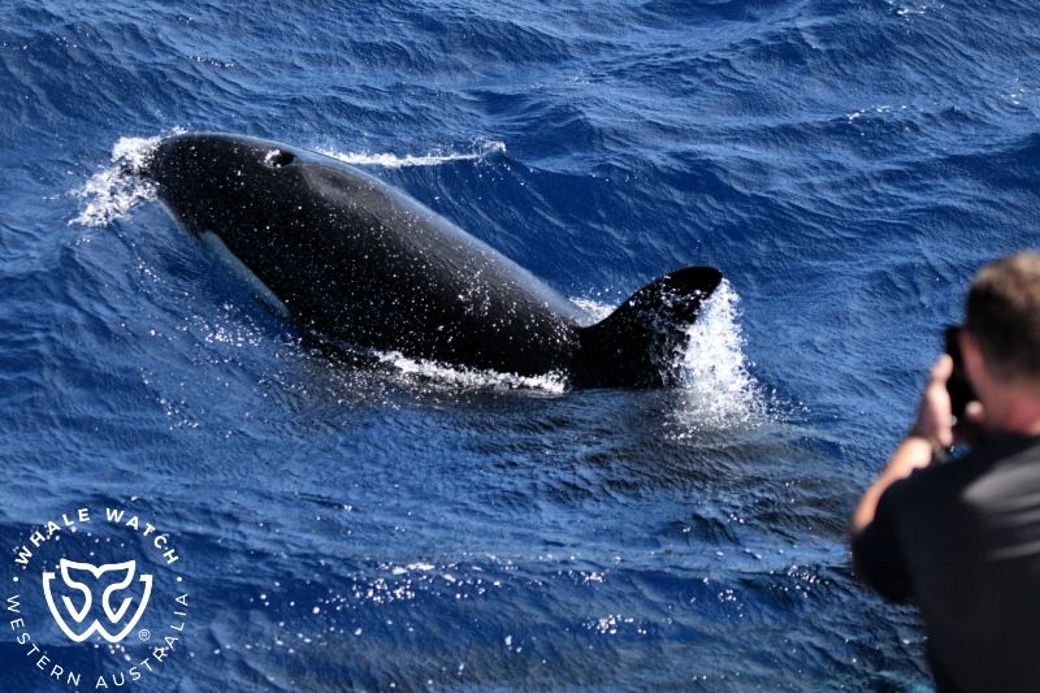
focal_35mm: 145
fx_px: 4188
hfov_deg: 14.2
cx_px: 520
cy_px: 346
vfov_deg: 9.5
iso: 1600
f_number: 5
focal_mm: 145
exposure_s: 1/8000
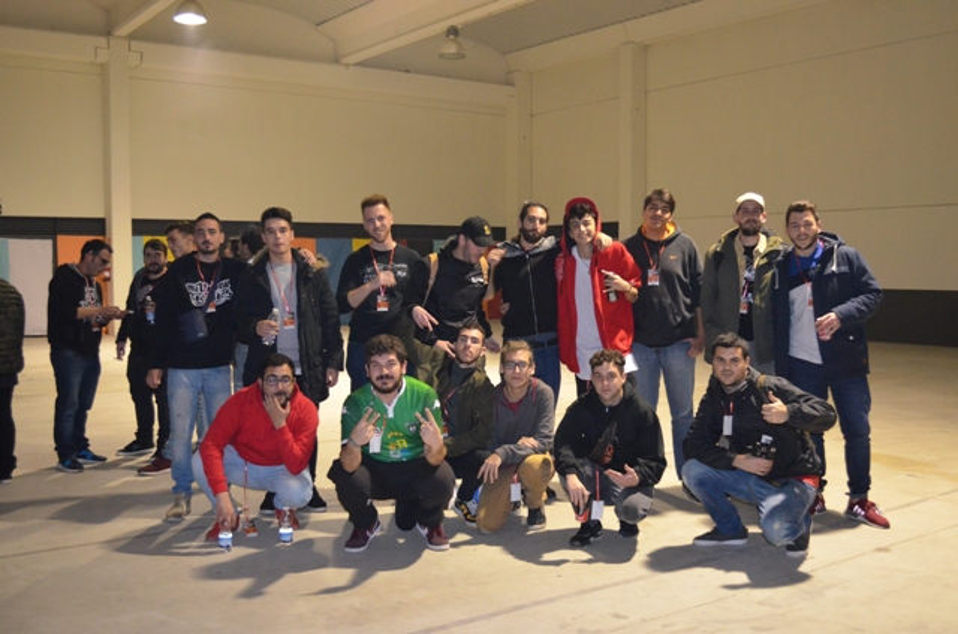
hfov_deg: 53.2
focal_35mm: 36
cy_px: 317
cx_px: 479
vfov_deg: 36.7
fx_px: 956
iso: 3200
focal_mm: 24
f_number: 4
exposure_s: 1/60
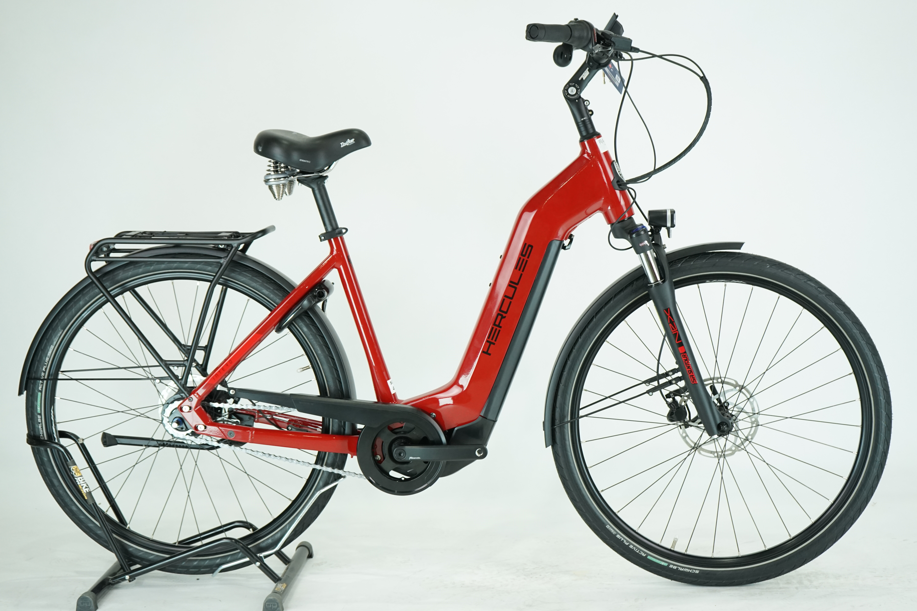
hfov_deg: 33.9
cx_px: 458
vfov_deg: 23.0
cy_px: 306
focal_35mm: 59
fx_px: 1503
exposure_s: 1/200
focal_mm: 59
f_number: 5.6
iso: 1600
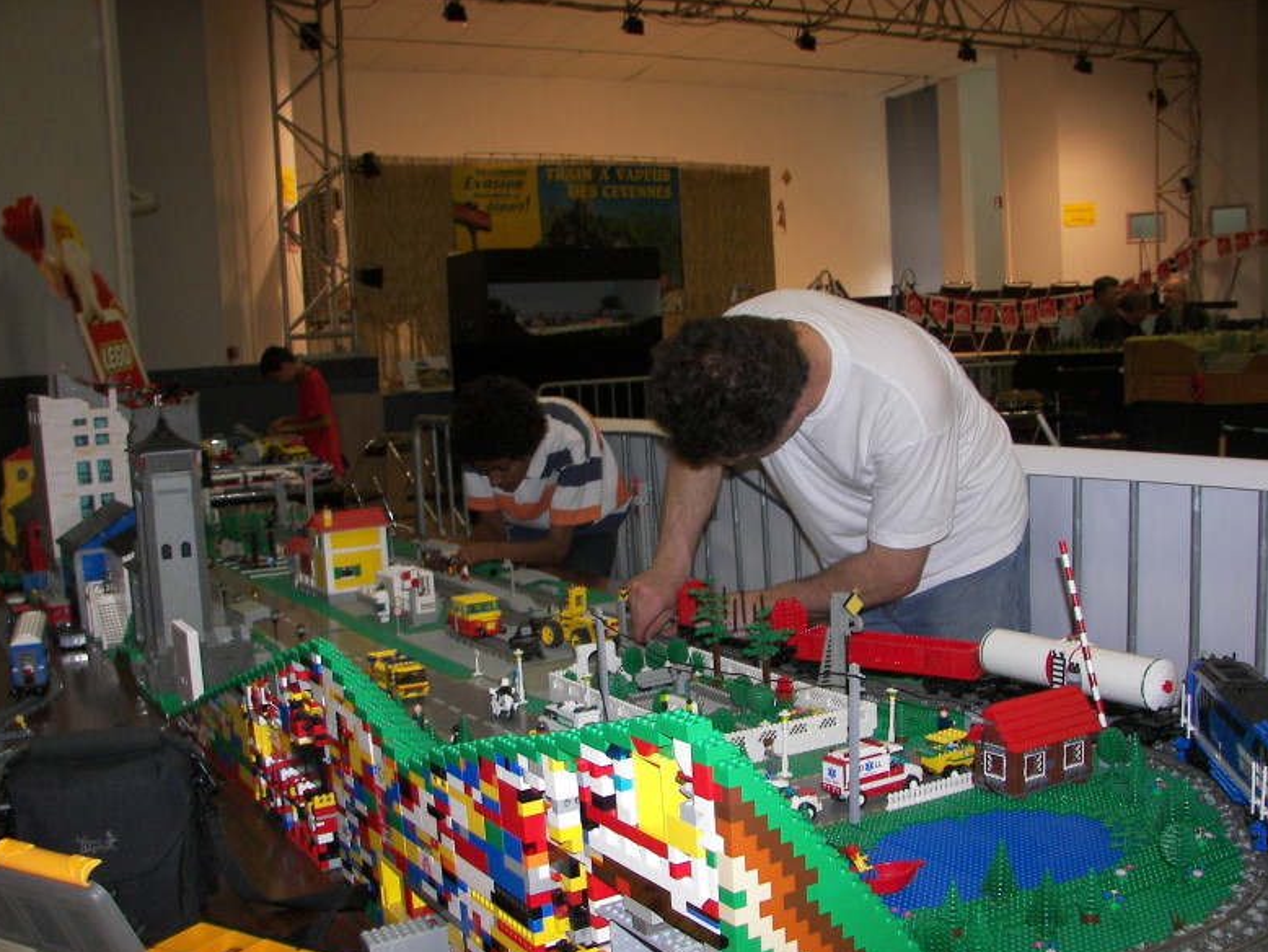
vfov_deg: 38.7
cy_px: 486
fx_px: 1356
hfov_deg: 50.1
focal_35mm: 37
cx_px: 631
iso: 100
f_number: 2.8
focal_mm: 6
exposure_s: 1/30
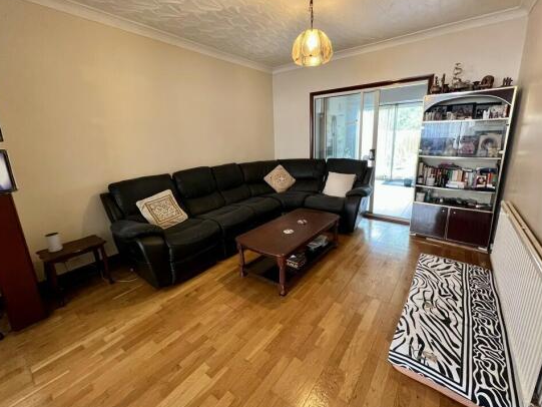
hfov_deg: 102.0
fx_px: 219
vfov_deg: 85.6
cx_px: 284
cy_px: 192
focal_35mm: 14
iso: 400
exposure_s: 1/50
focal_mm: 1.57
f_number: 1.8
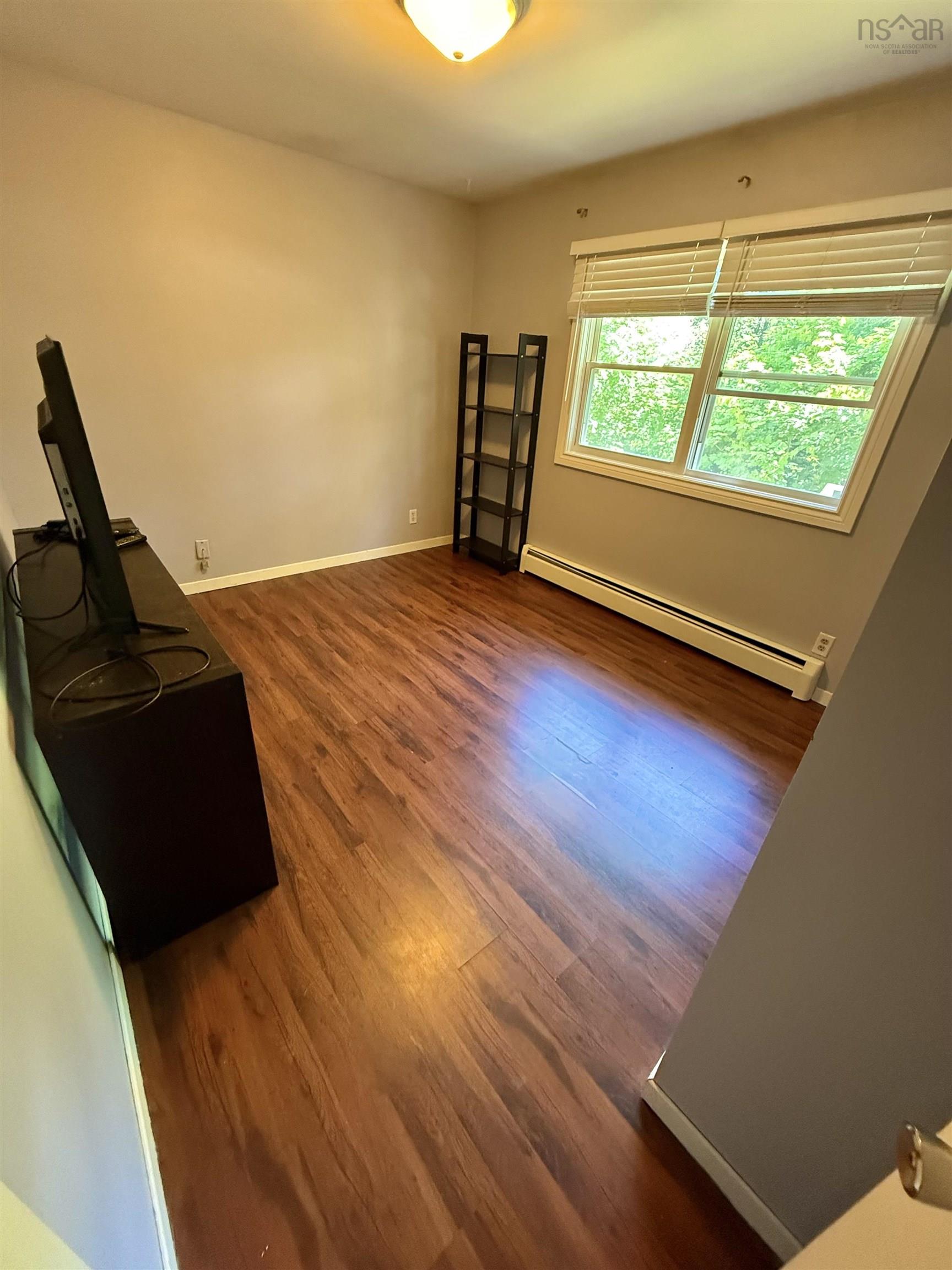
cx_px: 476
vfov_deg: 102.1
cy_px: 635
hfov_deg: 85.7
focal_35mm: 14
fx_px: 513
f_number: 2.2
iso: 640
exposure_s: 1/60
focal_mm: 2.22
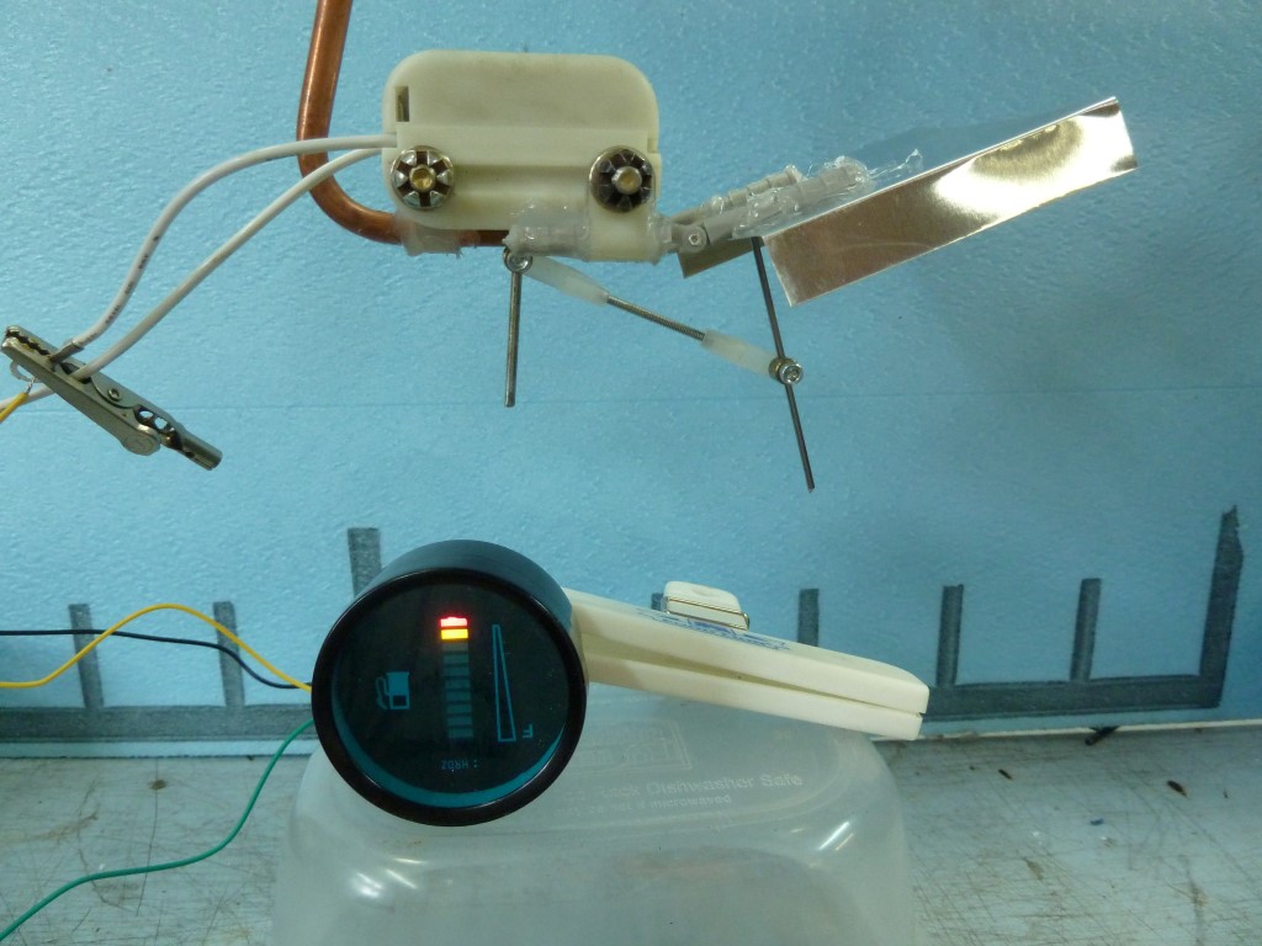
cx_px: 631
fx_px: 911
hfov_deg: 69.4
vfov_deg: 54.9
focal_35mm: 25
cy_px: 473
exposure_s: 1/30
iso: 400
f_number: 3.3
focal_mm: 4.1
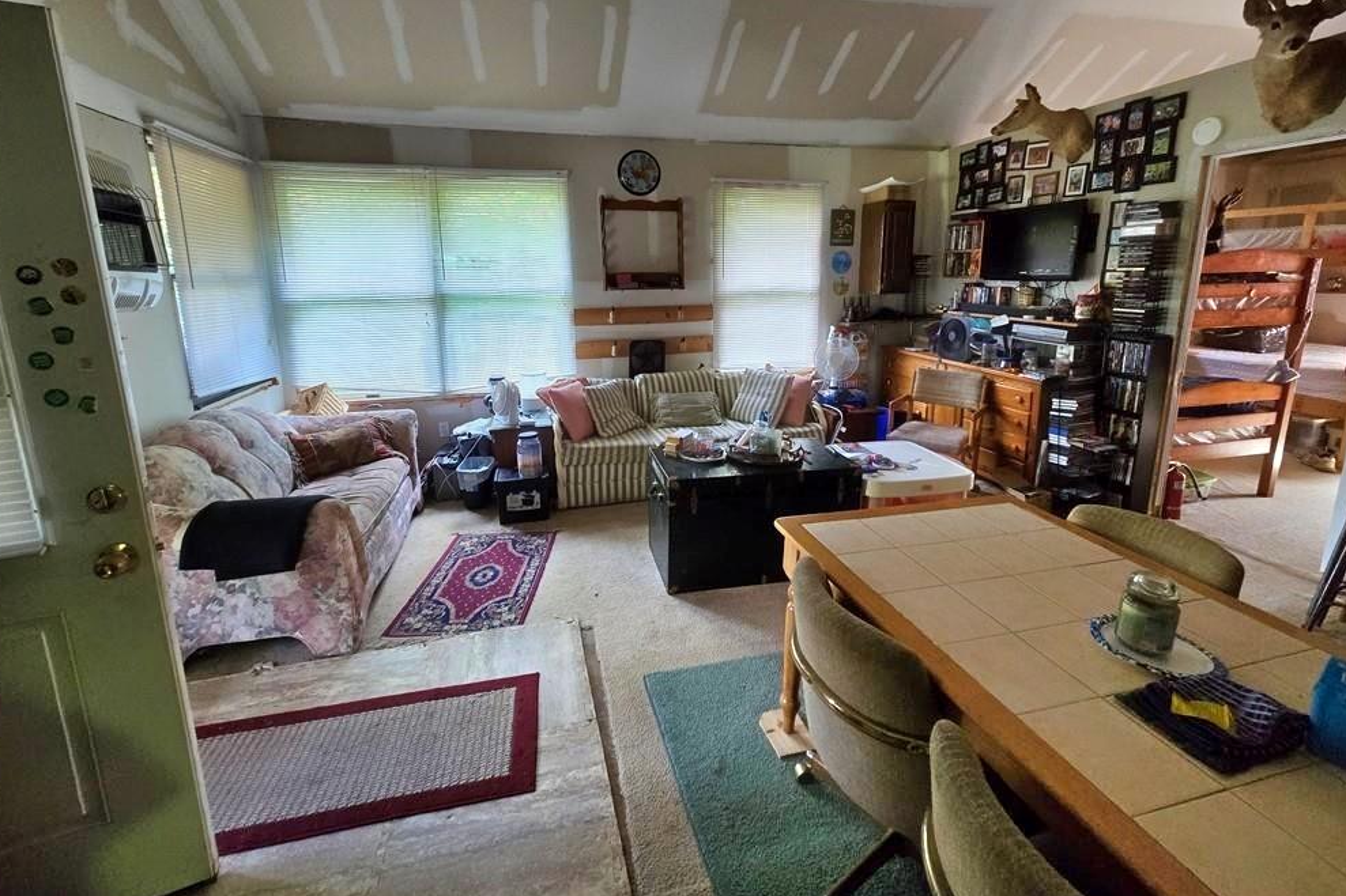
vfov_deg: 80.8
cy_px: 389
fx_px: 523
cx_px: 676
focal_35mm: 14
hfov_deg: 104.3
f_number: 2.2
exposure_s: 1/60
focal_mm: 2.2
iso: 500
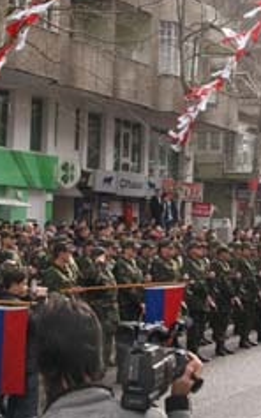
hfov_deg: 14.9
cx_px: 231
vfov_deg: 23.8
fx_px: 991
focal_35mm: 87
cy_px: 157
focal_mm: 30
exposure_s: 1/80
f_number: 6.3
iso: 100
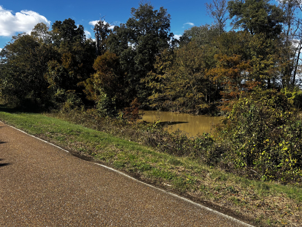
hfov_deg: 61.5
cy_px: 118
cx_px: 165
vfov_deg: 48.2
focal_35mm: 29
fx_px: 253
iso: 50
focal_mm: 5.96
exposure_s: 1/1912
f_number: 1.6
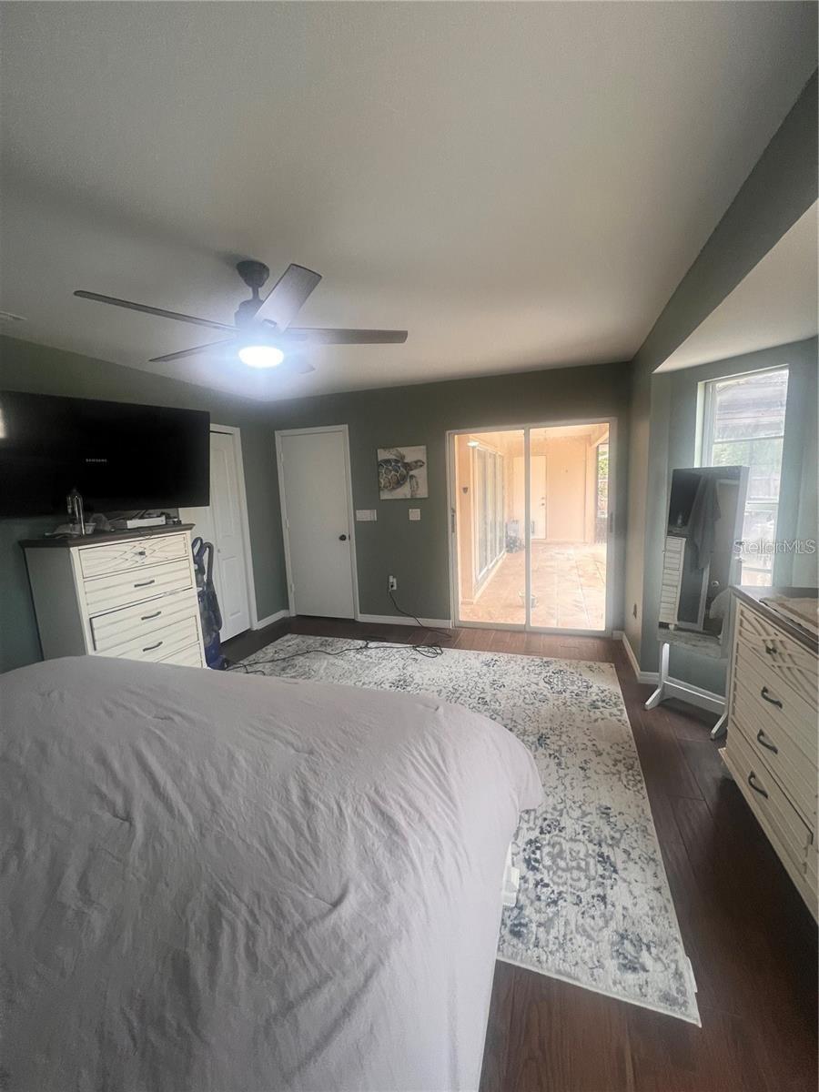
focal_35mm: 13
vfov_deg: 106.2
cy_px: 546
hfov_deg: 89.9
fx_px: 410
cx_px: 410
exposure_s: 1/120
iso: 100
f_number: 1.8
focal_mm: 1.57
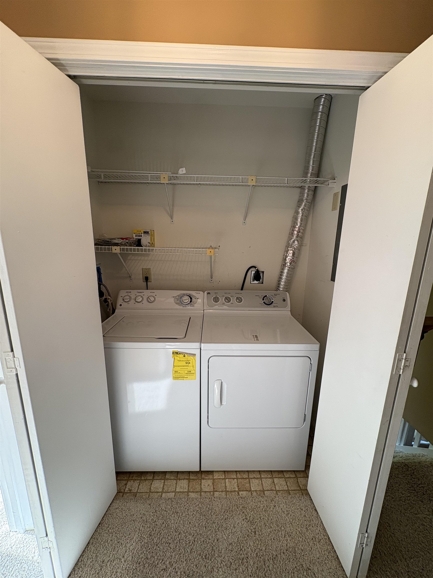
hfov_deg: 85.7
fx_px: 233
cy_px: 289
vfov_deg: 102.1
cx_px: 216
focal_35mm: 14
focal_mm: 2.22
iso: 125
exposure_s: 1/120
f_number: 2.2
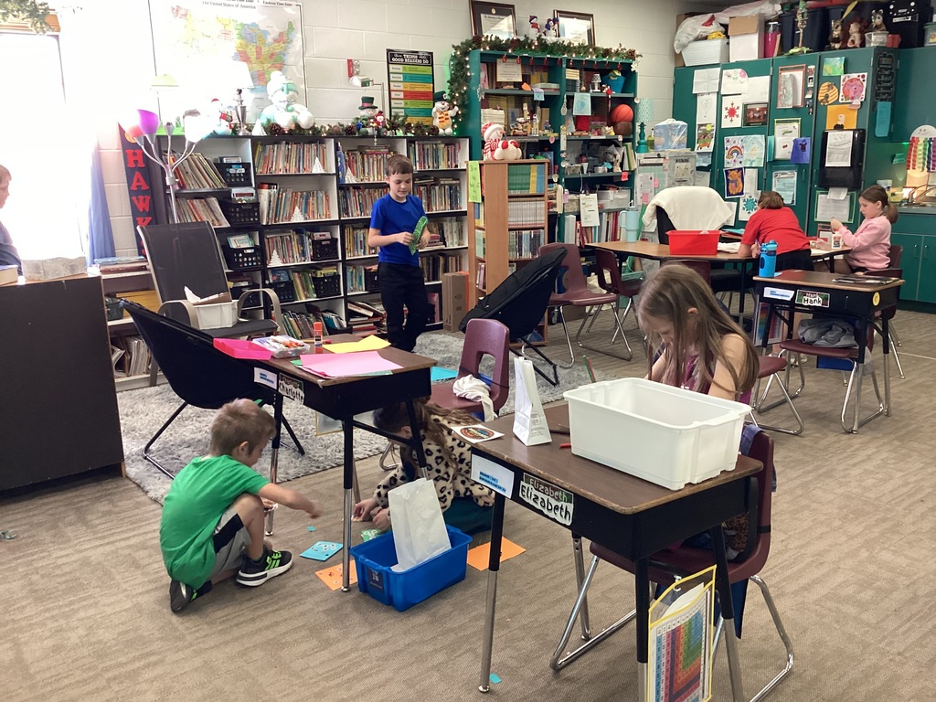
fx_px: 838
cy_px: 351
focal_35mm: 31
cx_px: 468
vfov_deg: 45.4
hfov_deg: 58.4
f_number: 2.4
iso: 250
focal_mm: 3.3
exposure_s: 1/60
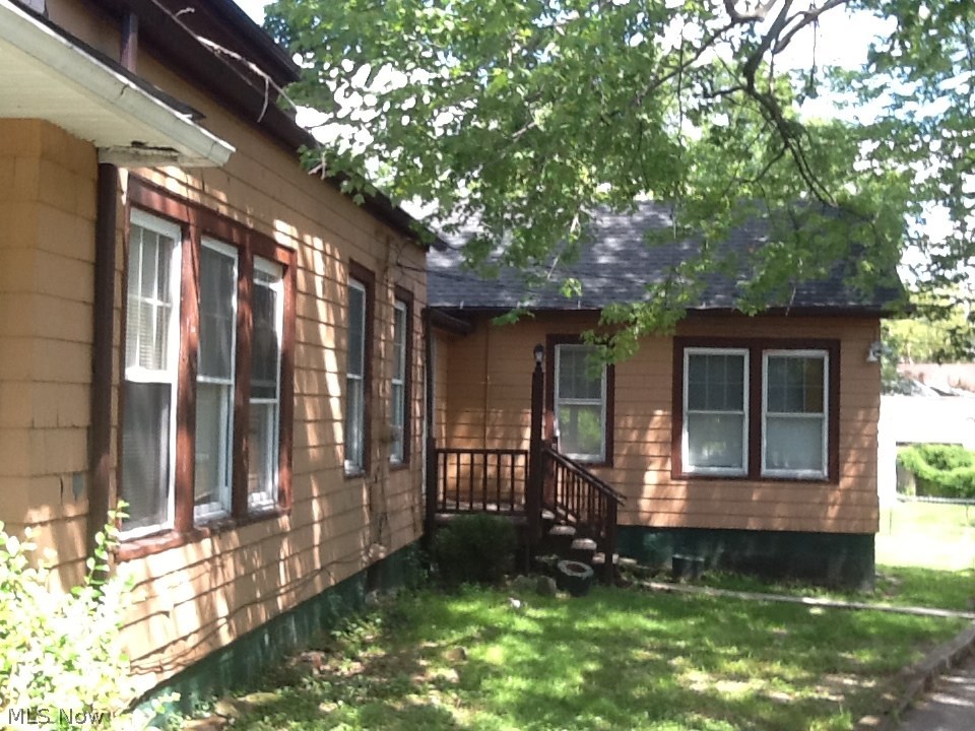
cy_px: 366
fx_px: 1239
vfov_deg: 32.9
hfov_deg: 42.9
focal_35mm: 44
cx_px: 488
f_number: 2.4
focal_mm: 2.03
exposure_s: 1/150
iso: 40
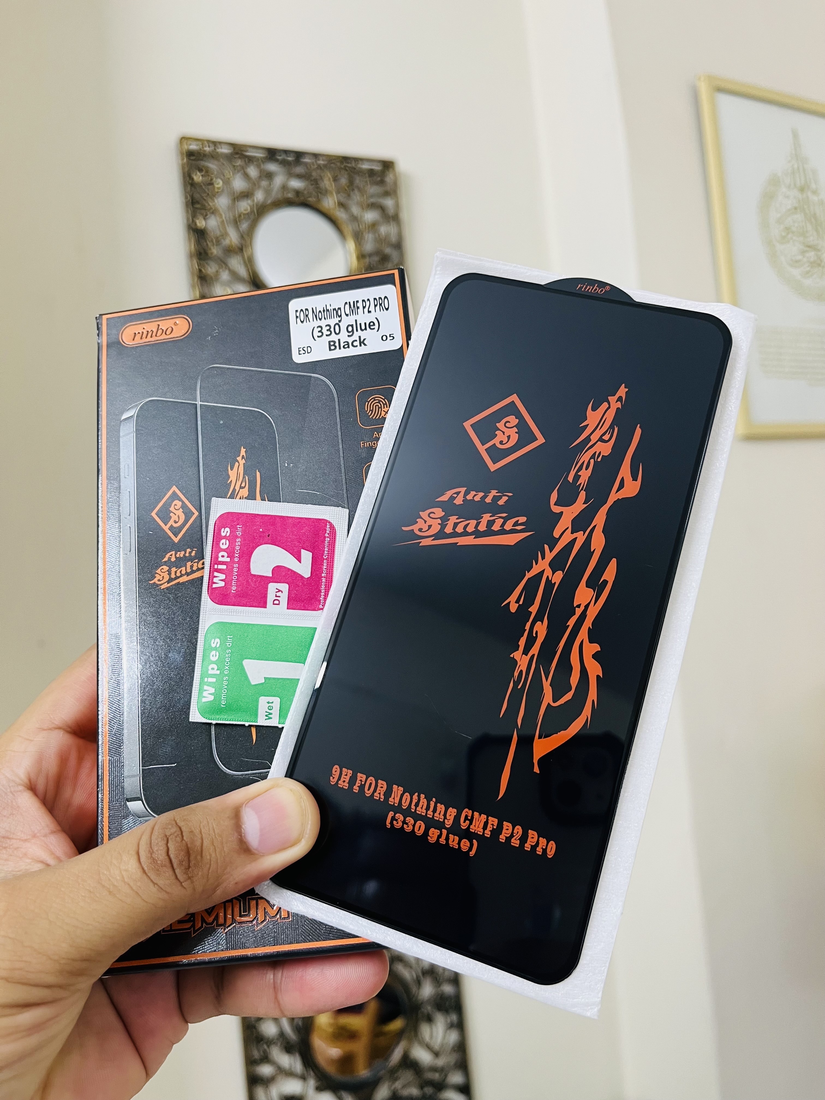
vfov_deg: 67.3
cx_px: 412
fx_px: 826
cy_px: 550
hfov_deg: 53.1
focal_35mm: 26
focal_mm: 5.1
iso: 100
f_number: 1.6
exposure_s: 1/50
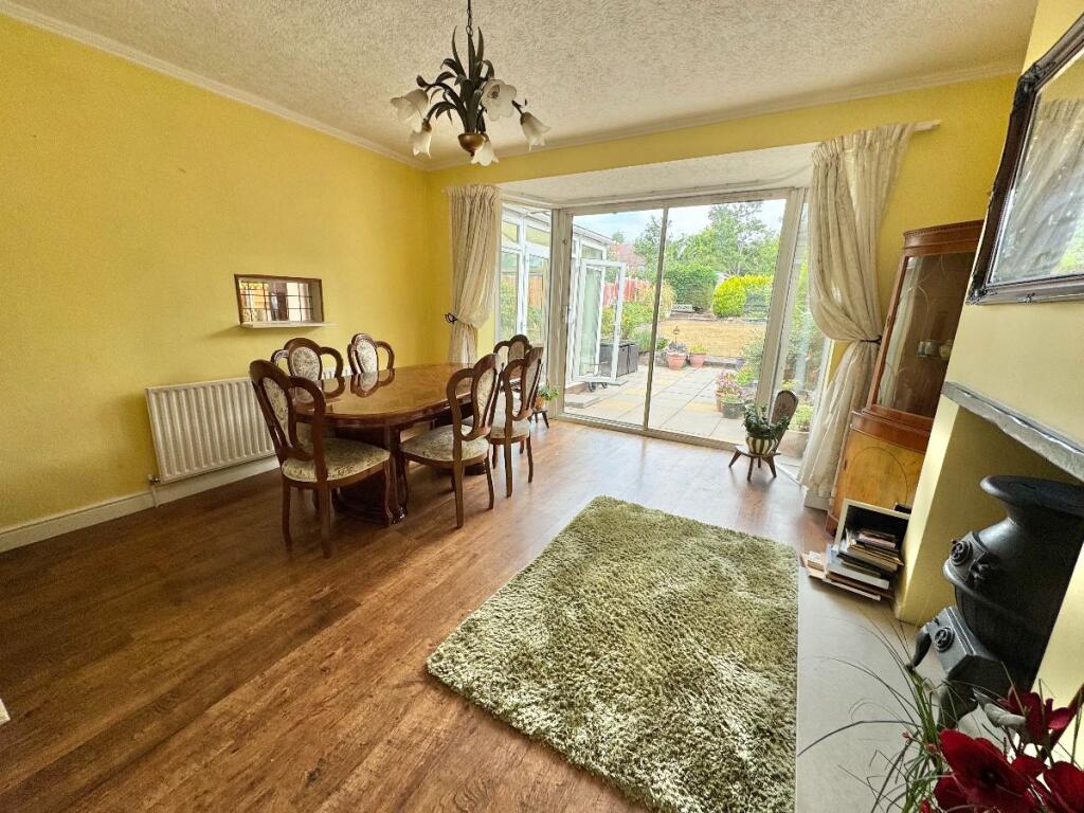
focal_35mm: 14
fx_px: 438
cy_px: 406
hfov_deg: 102.1
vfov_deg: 85.7
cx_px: 542
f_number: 2.2
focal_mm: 2.22
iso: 40
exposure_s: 1/161
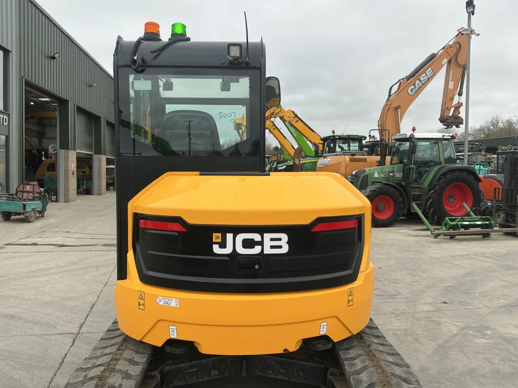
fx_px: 419
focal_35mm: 28
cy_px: 194
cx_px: 259
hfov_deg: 63.4
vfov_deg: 49.7
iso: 25
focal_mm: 3
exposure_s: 1/412
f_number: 1.8
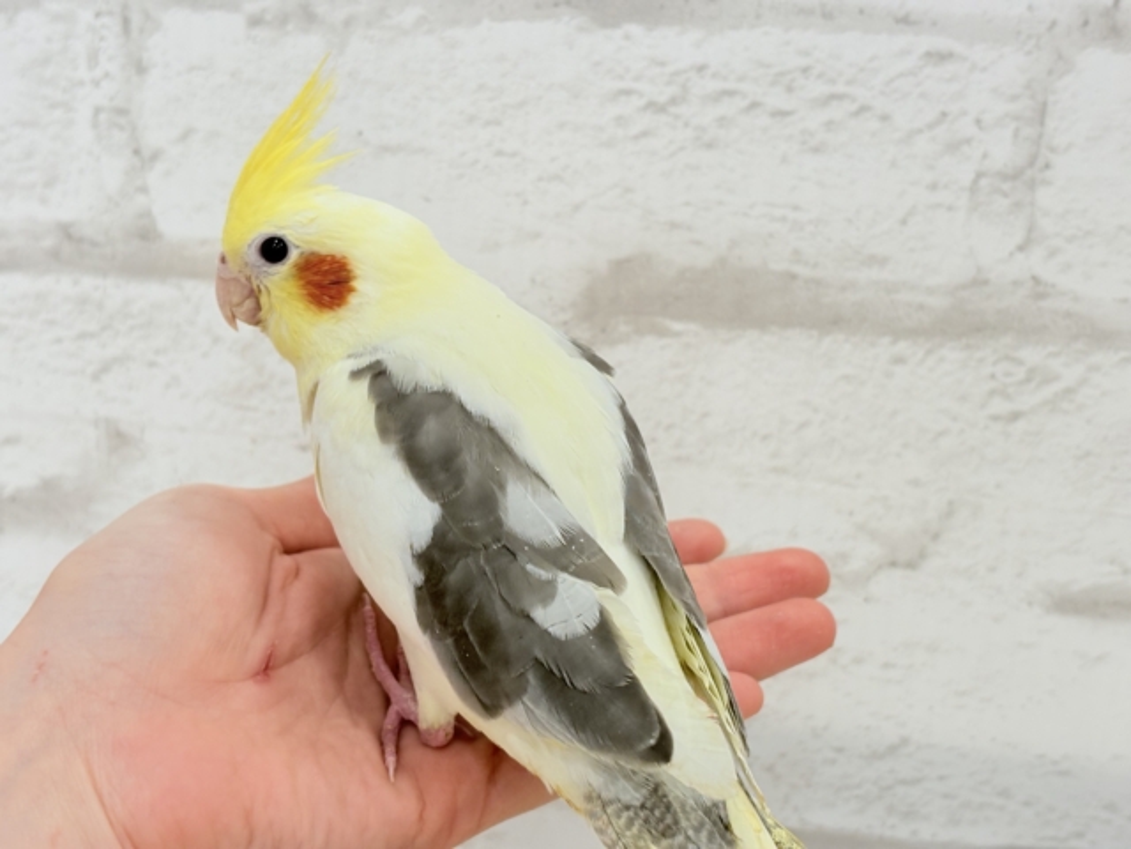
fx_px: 1699
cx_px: 566
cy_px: 424
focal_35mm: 52
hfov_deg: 36.8
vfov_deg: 28.0
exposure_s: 1/100
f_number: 1.6
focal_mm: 5.96
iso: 80
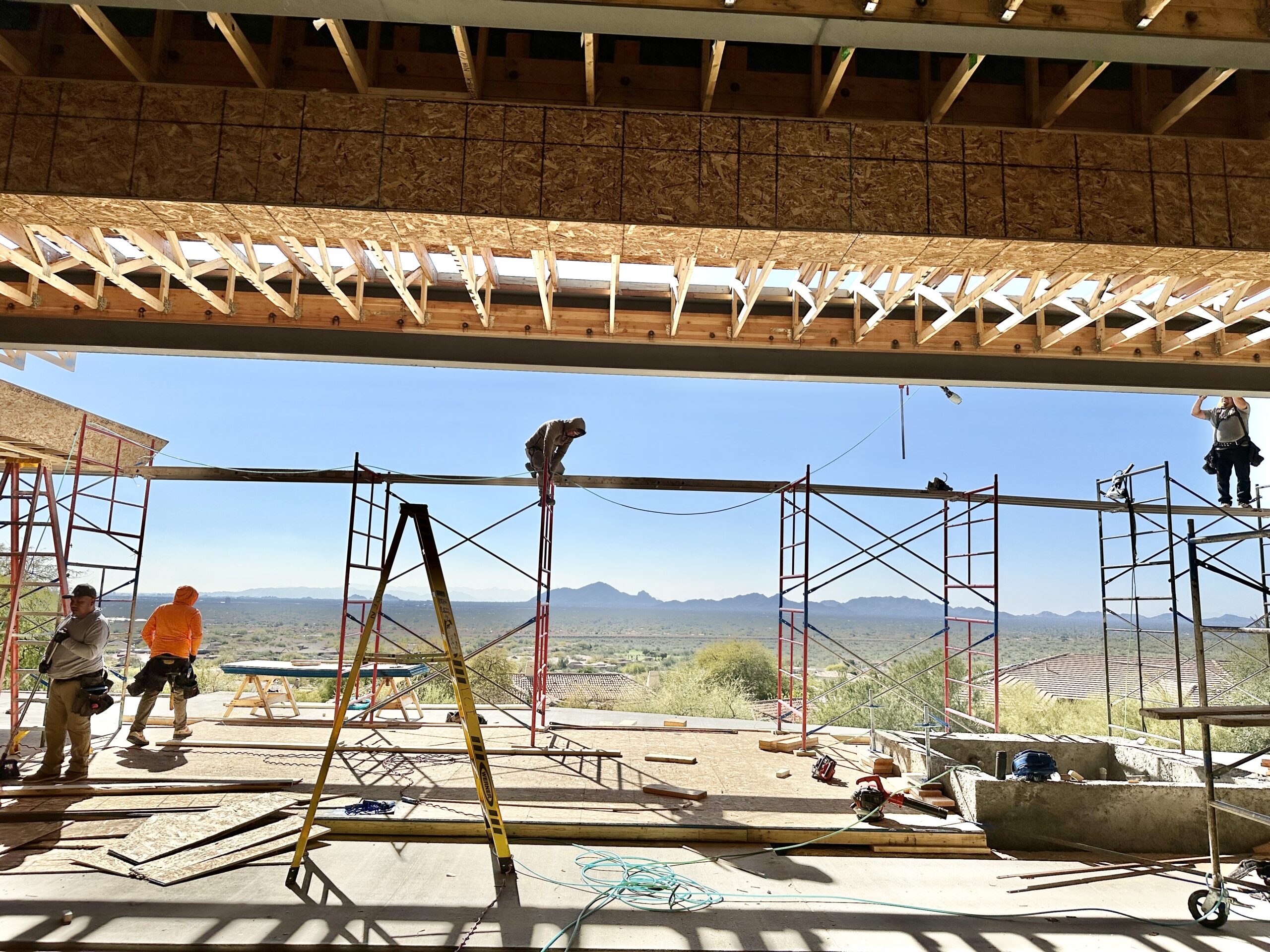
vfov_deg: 56.8
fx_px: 881
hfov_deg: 71.6
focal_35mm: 24
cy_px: 476
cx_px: 635
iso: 80
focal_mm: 6.86
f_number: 1.78
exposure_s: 1/8929
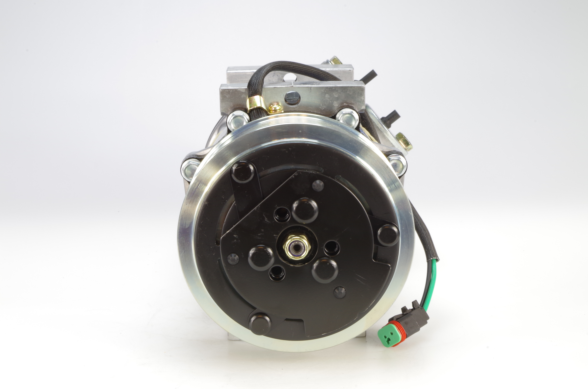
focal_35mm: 64
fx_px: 1043
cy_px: 194
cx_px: 294
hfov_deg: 31.5
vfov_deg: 21.1
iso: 200
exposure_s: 1/1.79
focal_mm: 42.5
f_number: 20
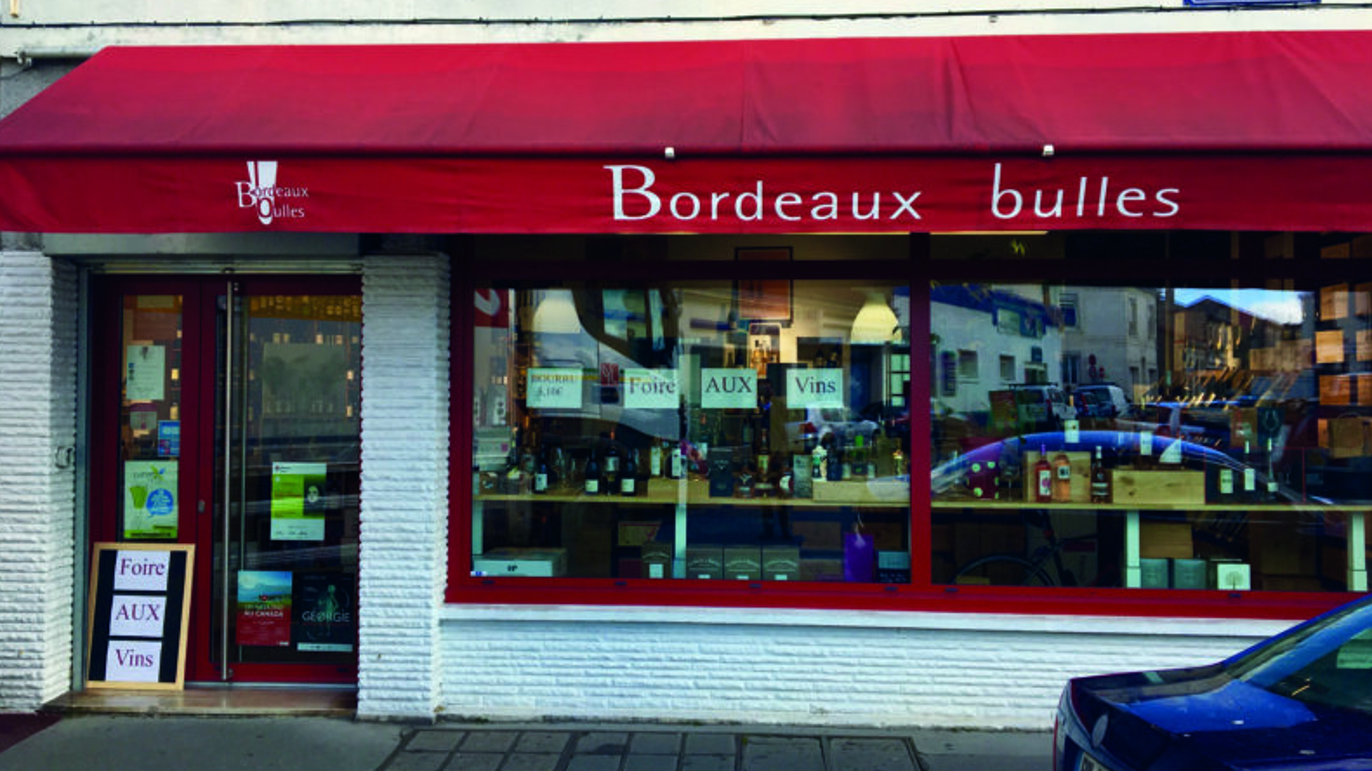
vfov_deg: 36.6
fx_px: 1164
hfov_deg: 61.0
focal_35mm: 32
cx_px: 684
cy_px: 356
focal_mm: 4.15
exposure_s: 1/364
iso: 25
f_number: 2.2
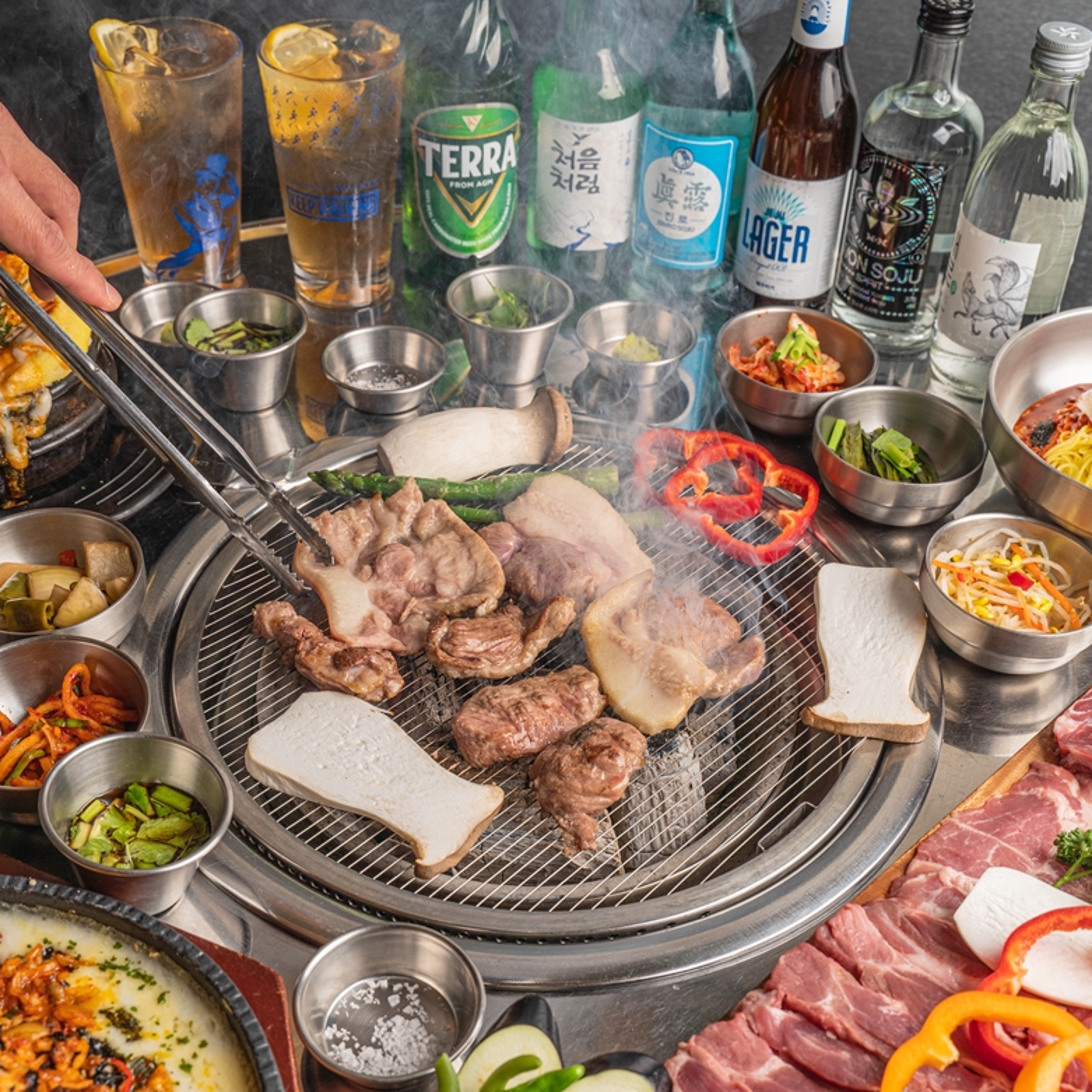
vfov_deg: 36.0
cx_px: 544
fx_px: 1677
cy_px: 612
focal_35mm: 47
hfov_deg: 36.1
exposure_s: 1/125
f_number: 7.1
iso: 100
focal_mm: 36
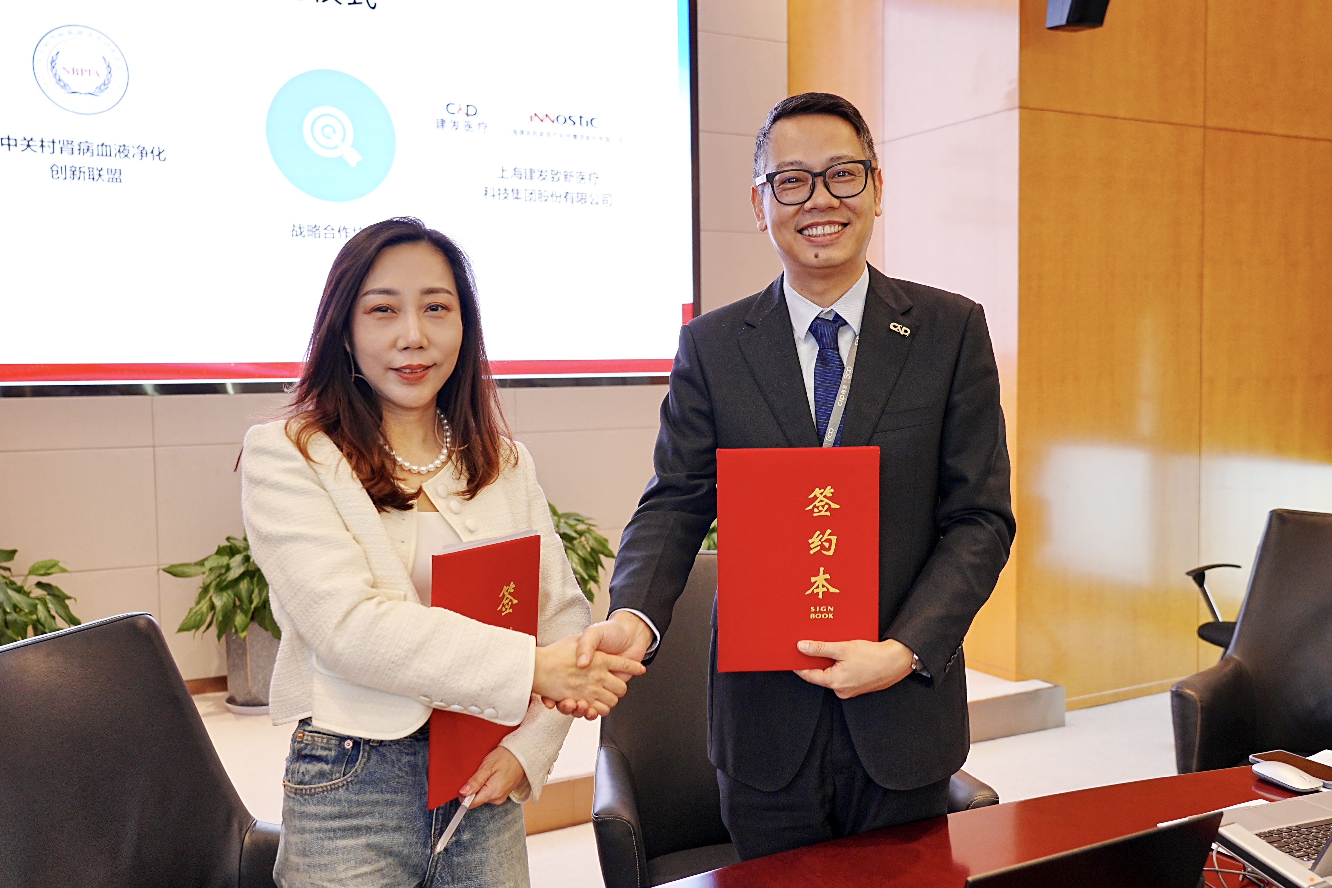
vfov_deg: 45.0
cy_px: 444
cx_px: 666
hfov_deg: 63.7
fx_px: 1073
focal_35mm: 29
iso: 640
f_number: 4
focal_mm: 29
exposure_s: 1/50
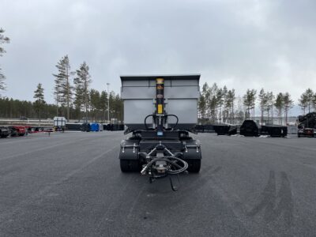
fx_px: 237
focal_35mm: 26
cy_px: 118
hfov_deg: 67.3
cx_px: 158
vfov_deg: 53.1
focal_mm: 4.2
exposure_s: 1/2618
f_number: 1.6
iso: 32
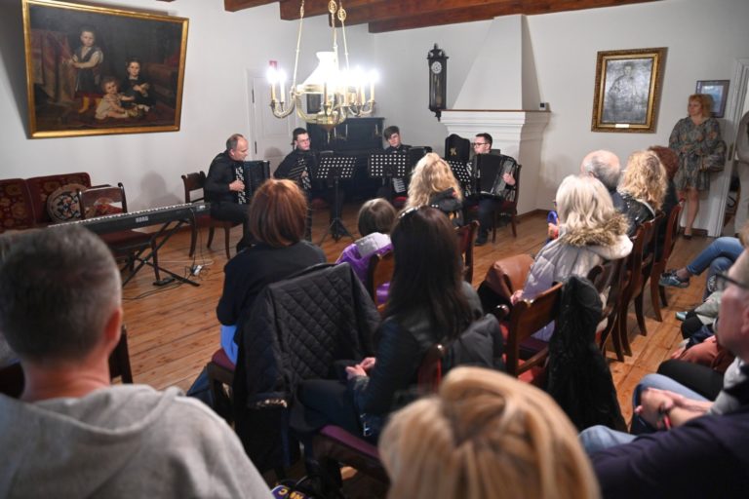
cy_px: 250
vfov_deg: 53.1
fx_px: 499
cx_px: 374
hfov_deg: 73.7
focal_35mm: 24
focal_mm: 24
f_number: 2.8
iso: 2500
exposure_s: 1/60
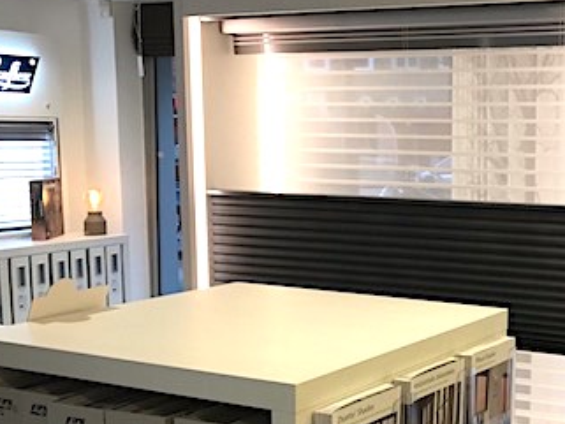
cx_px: 535
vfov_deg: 23.9
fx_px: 996
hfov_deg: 30.0
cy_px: 295
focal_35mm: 61
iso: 32
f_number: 1.8
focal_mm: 3.99
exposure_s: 1/100
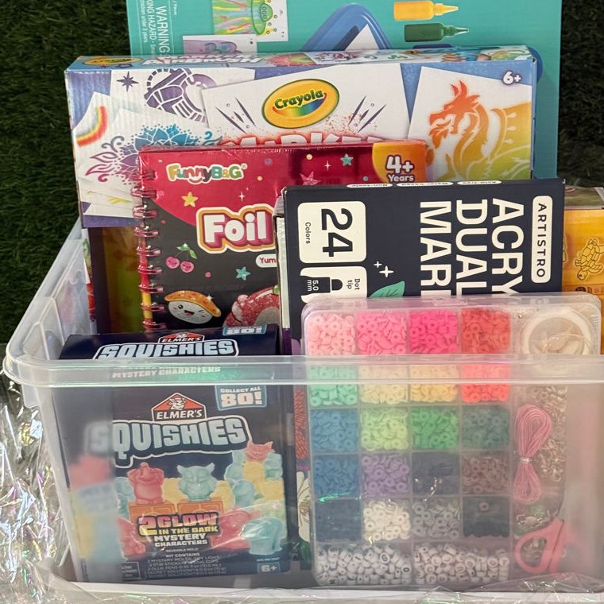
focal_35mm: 67
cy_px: 284
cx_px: 337
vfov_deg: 25.7
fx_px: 1323
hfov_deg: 25.7
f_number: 1.78
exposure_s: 1/30
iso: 500
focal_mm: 6.76
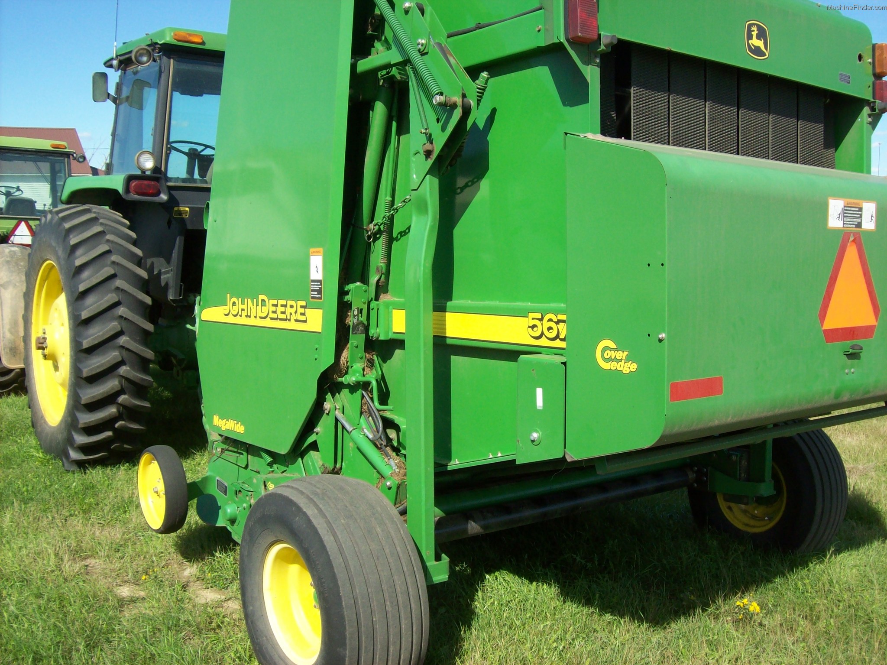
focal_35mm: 36
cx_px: 444
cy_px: 332
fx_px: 922
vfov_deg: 39.6
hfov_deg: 51.4
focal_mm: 6
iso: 80
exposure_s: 1/341
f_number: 4.8
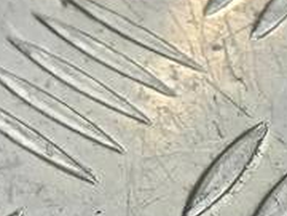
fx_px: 1177
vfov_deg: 9.1
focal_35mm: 142
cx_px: -354
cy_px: -357
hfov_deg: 11.8
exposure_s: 1/50
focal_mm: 4.6
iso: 100
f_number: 1.8
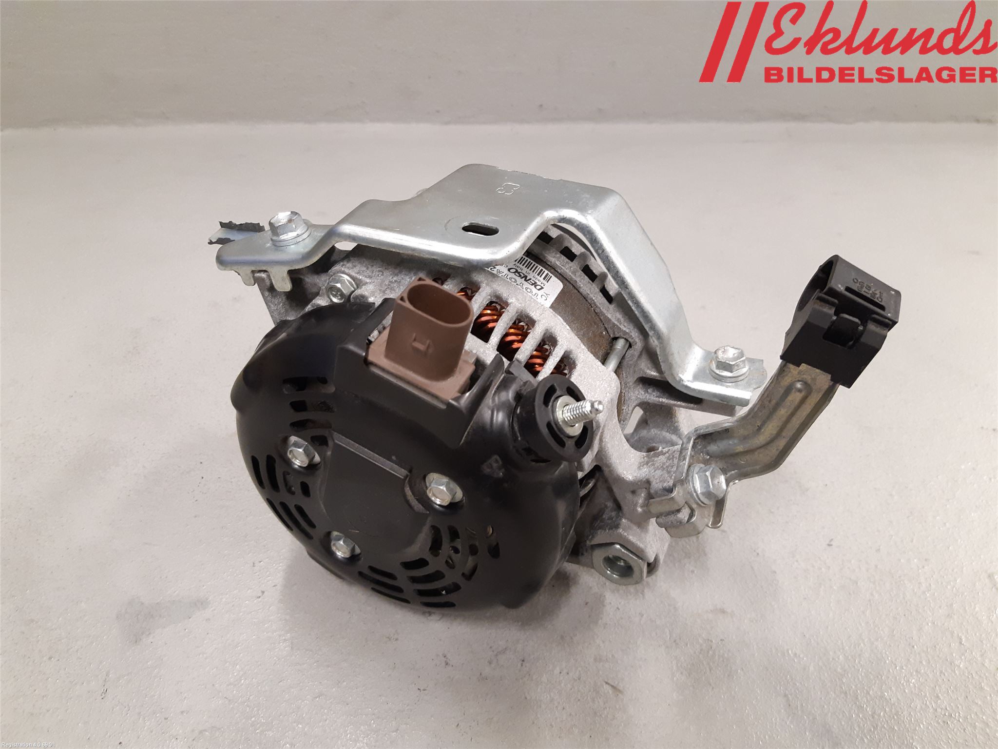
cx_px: 499
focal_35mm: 26
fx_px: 750
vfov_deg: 53.1
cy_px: 374
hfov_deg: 67.3
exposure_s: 1/50
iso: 250
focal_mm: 3.93
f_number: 1.7
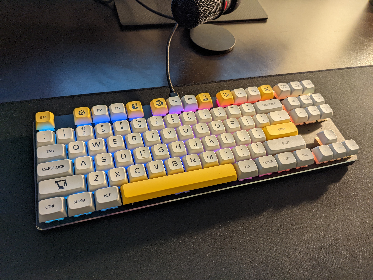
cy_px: 140
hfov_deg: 65.3
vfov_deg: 51.4
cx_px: 186
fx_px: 291
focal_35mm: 27
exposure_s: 1/24
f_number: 1.73
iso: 164
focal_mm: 4.38
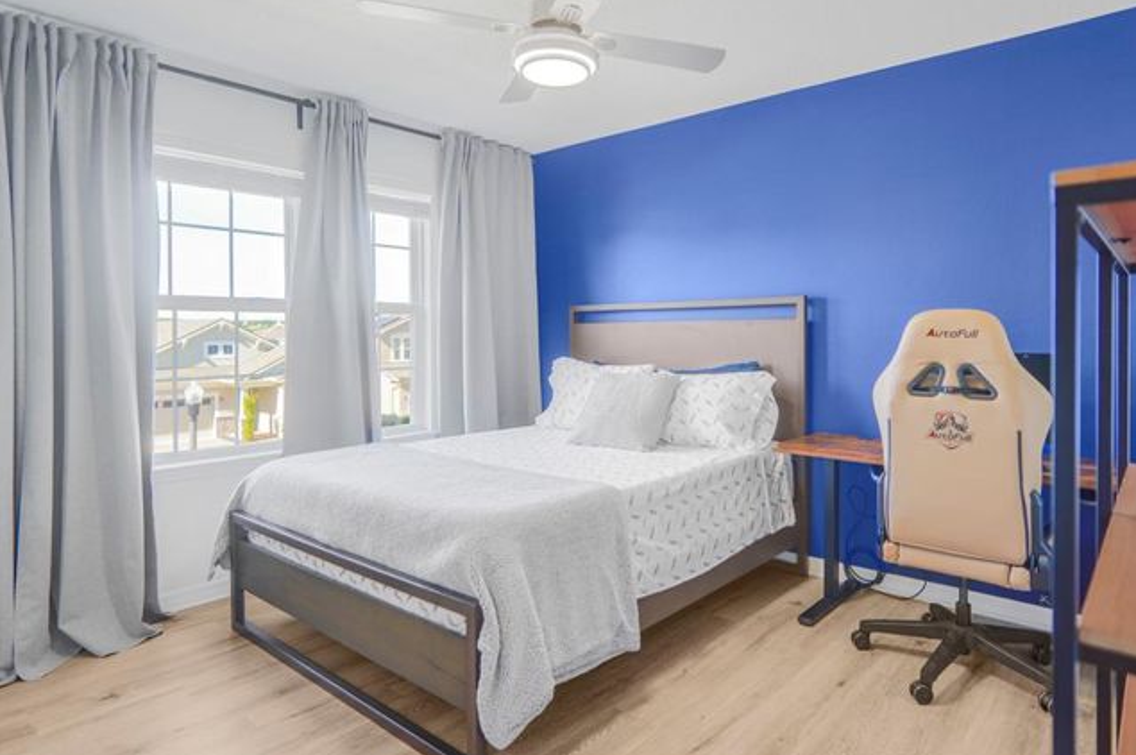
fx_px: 630
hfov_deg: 84.0
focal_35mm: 20
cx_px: 600
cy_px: 343
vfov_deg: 61.7
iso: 100
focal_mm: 12
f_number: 2
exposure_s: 1/30
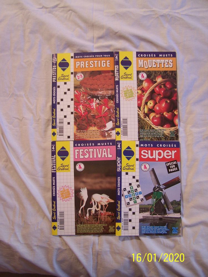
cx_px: 104
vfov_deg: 49.0
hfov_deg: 37.7
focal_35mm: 38
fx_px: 304
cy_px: 138
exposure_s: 1/30
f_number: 2.8
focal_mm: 6.3
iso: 140
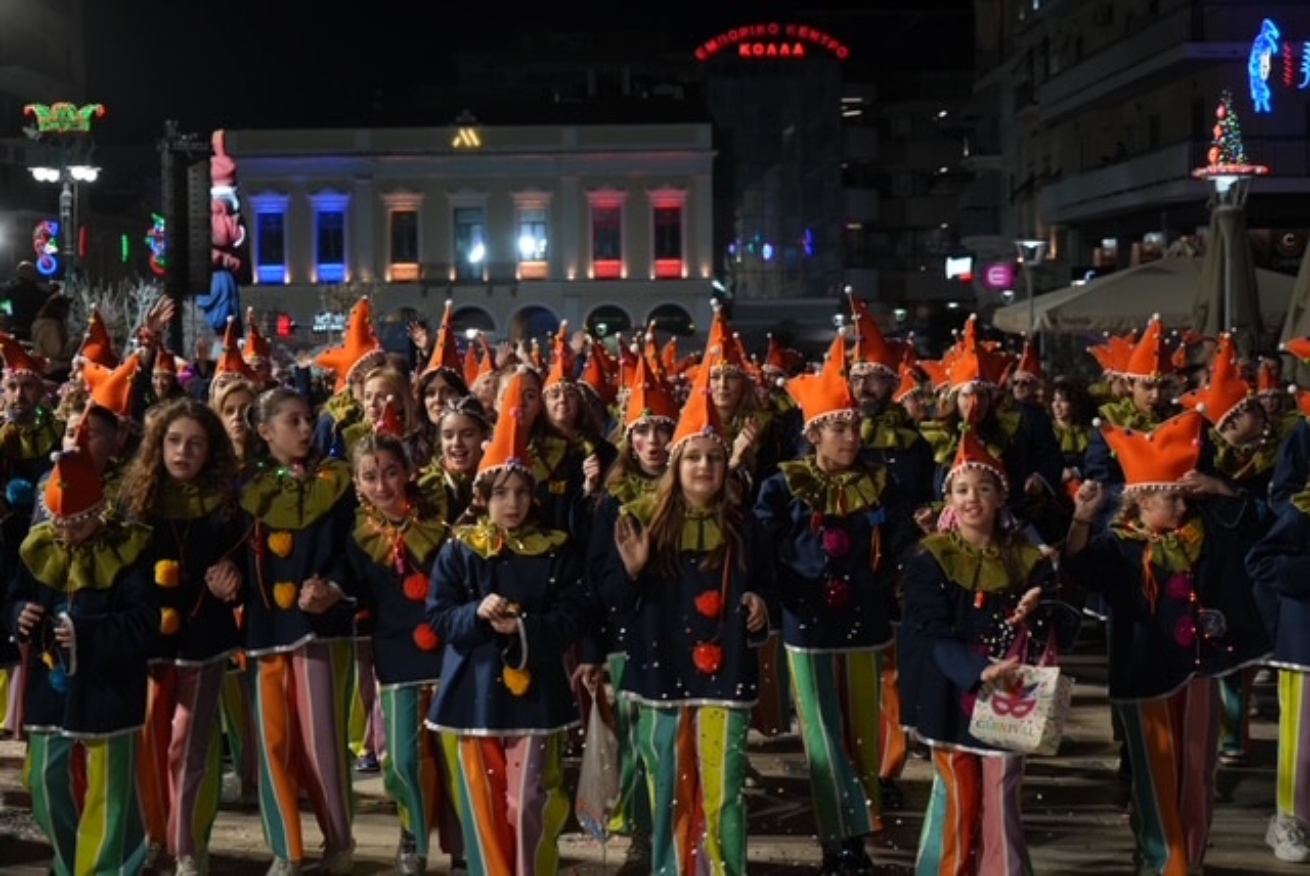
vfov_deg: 26.5
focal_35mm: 51
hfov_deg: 38.8
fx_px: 1857
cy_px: 438
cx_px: 655
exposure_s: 1/250
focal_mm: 51
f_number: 4
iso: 1250
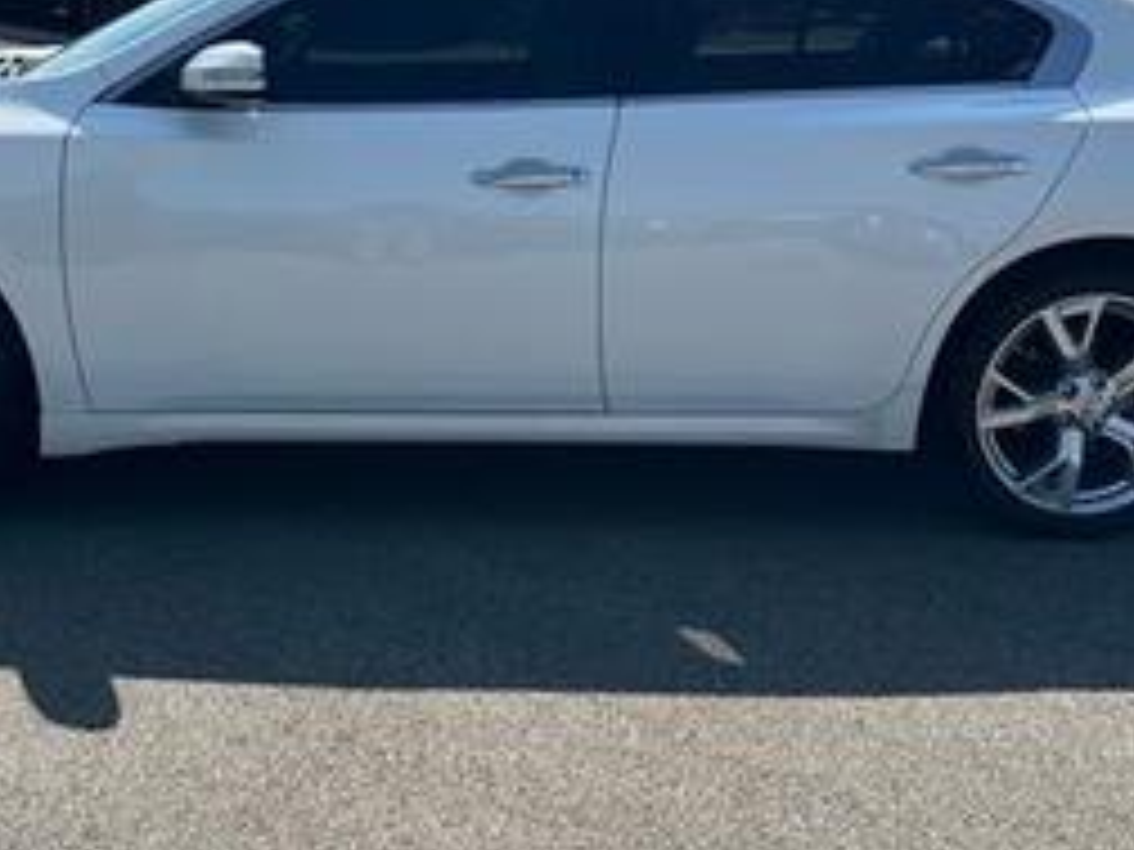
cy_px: 382
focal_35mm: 52
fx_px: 1703
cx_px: 477
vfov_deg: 28.0
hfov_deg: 36.7
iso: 50
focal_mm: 5.7
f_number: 1.5
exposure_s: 1/4274
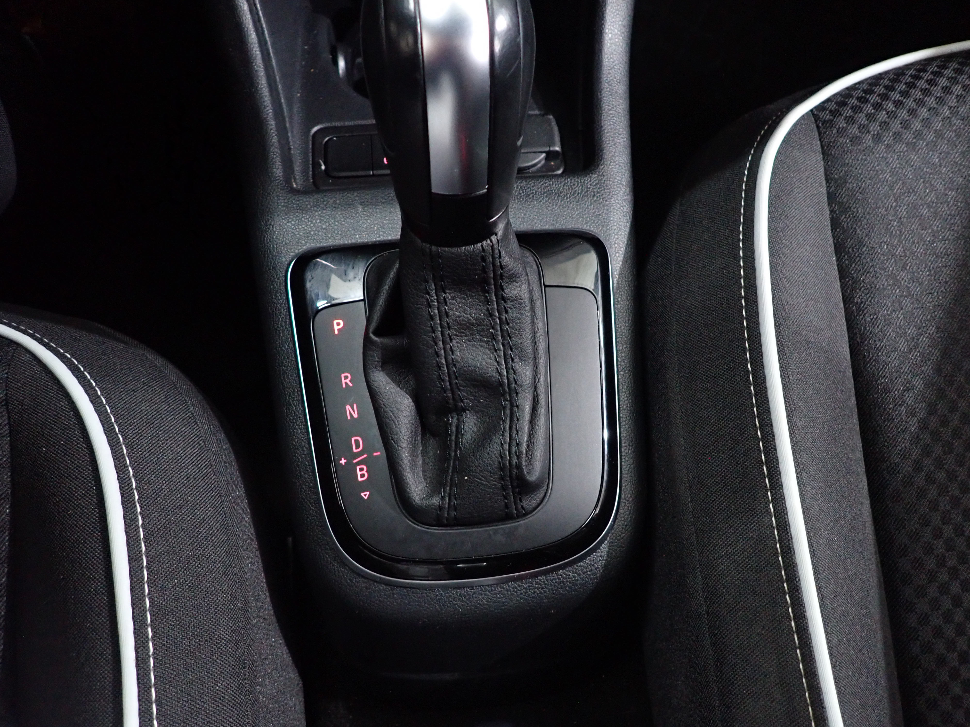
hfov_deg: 69.4
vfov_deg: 54.9
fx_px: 701
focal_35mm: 25
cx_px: 485
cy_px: 364
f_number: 2
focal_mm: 4.5
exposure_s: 1/30
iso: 640
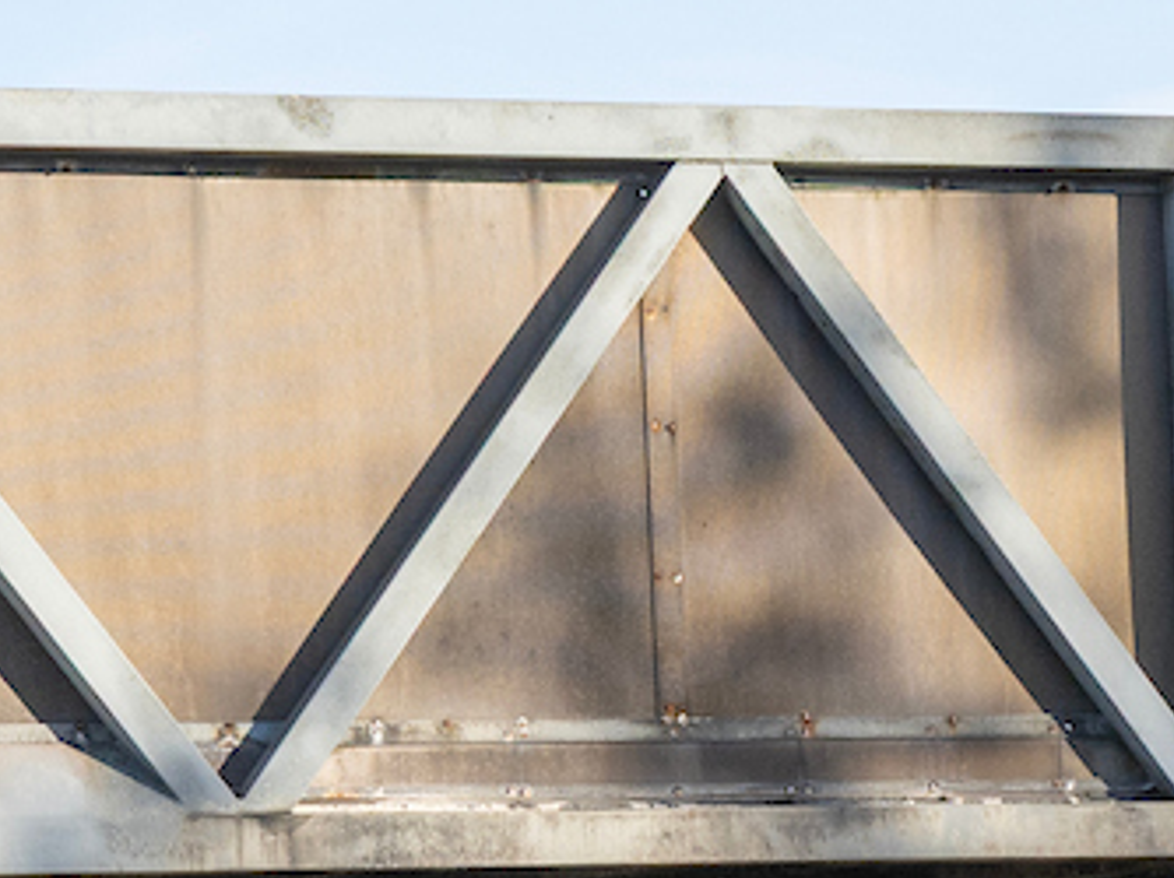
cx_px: 2264
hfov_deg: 7.5
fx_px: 8676
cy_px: 1345
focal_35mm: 256
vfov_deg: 5.7
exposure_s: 1/320
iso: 400
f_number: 8
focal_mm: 37
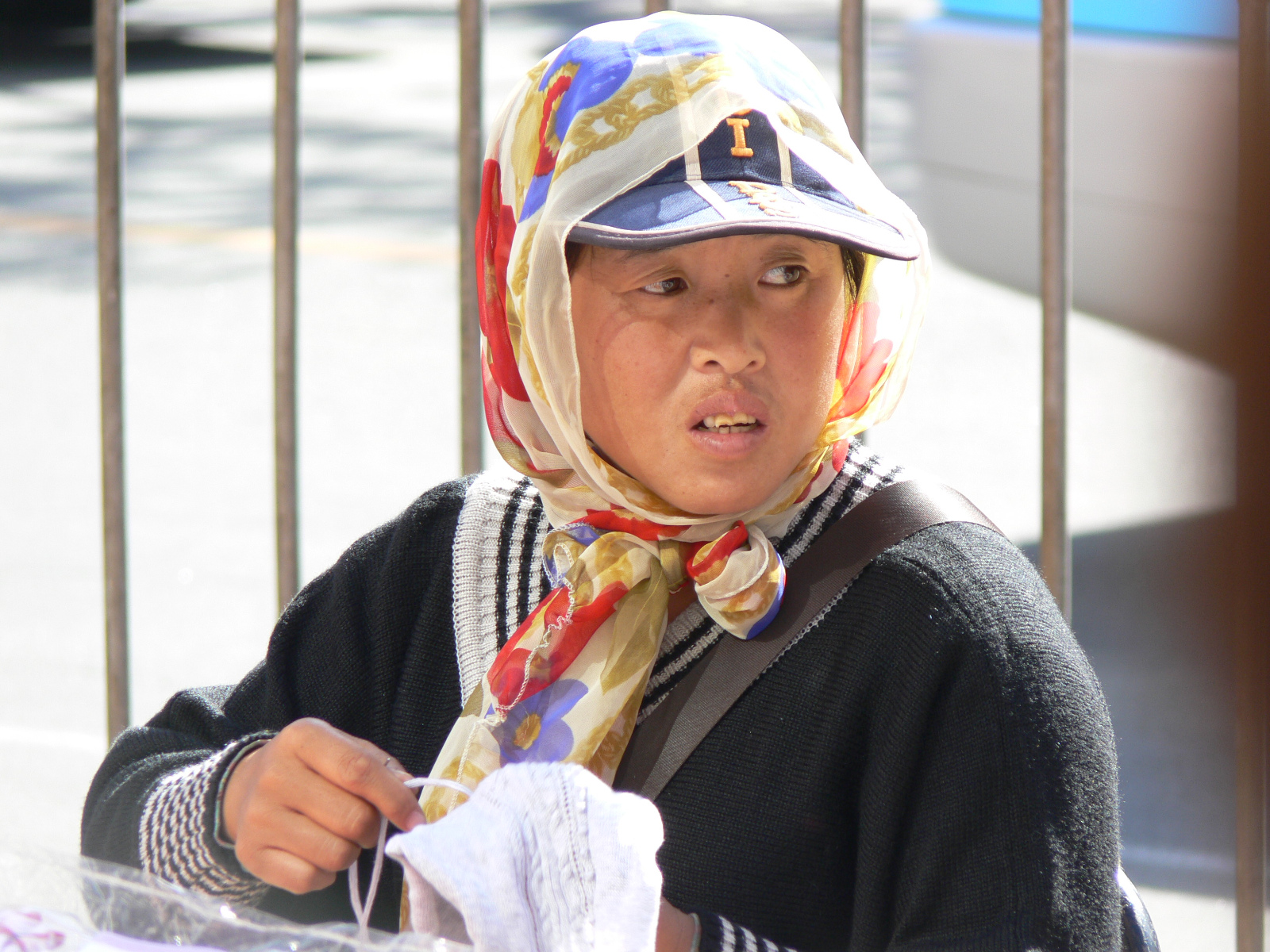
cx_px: 635
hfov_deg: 5.0
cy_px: 476
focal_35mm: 400
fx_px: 14675
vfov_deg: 3.7
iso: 80
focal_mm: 84.6
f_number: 4.5
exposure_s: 1/125
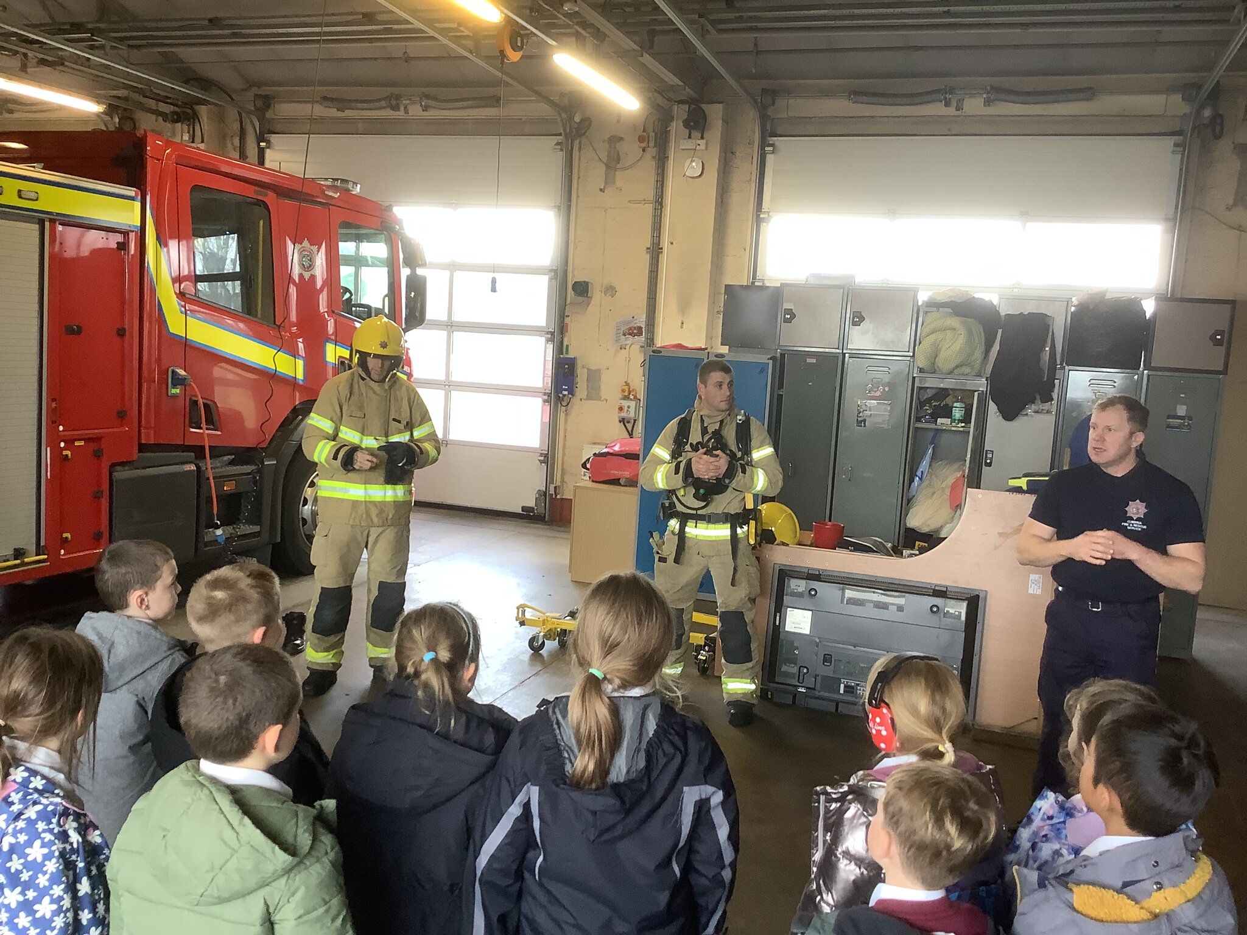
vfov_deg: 45.4
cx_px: 624
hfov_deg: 58.4
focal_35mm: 31
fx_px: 1117
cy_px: 468
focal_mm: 3.3
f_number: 2.4
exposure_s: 1/50
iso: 100
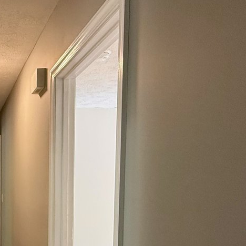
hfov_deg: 35.0
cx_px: -35
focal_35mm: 40
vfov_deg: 40.0
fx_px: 322
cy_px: 201
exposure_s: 1/120
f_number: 2.2
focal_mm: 2.22
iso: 320
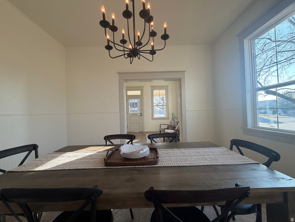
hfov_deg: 102.1
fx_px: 119
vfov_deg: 85.7
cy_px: 111
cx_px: 148
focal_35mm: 14
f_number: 2.2
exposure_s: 1/131
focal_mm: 2.22
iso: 64
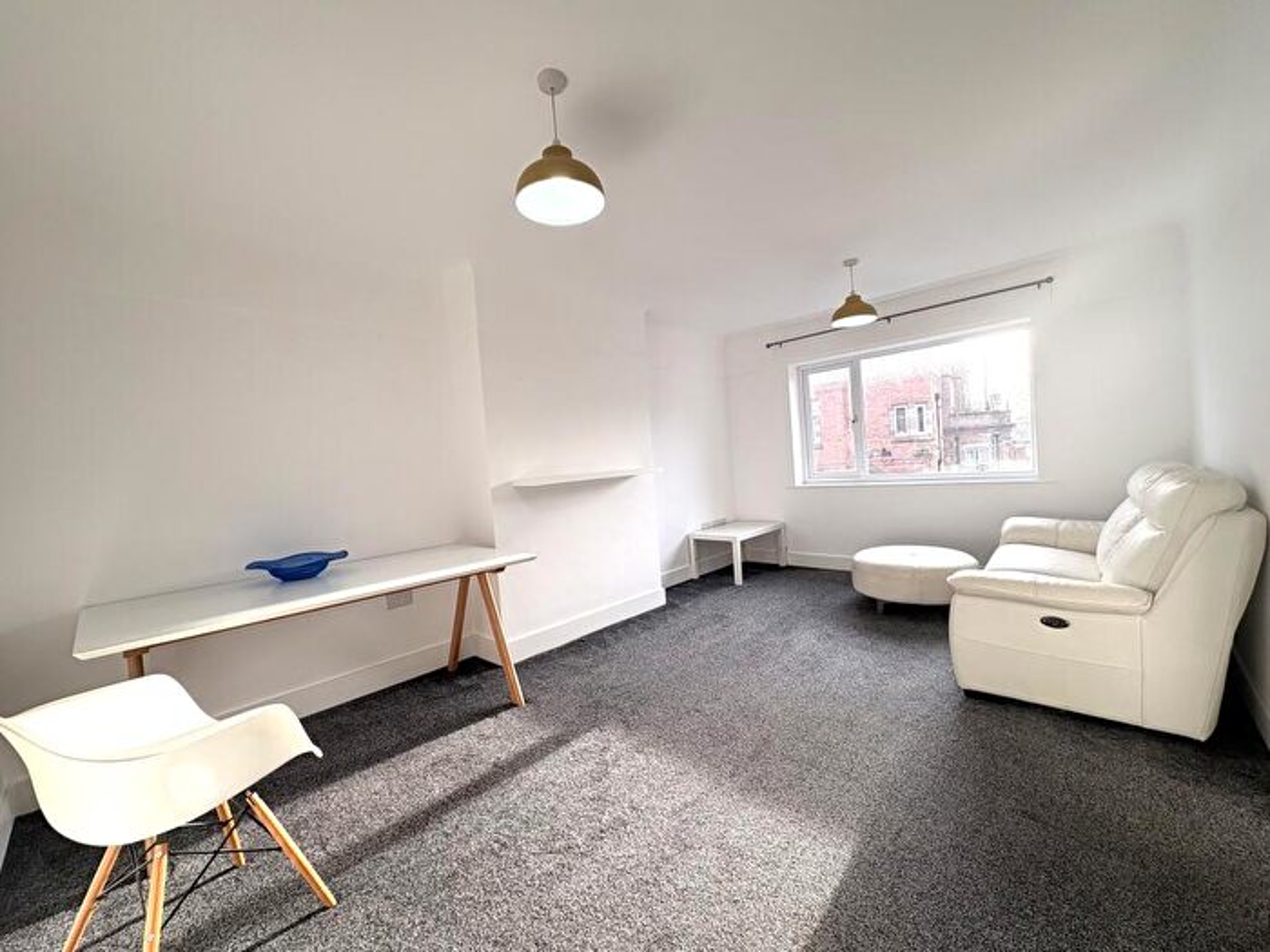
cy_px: 476
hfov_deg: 102.1
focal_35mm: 14
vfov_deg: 85.7
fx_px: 514
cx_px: 635
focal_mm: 2.22
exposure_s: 1/100
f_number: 2.2
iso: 40
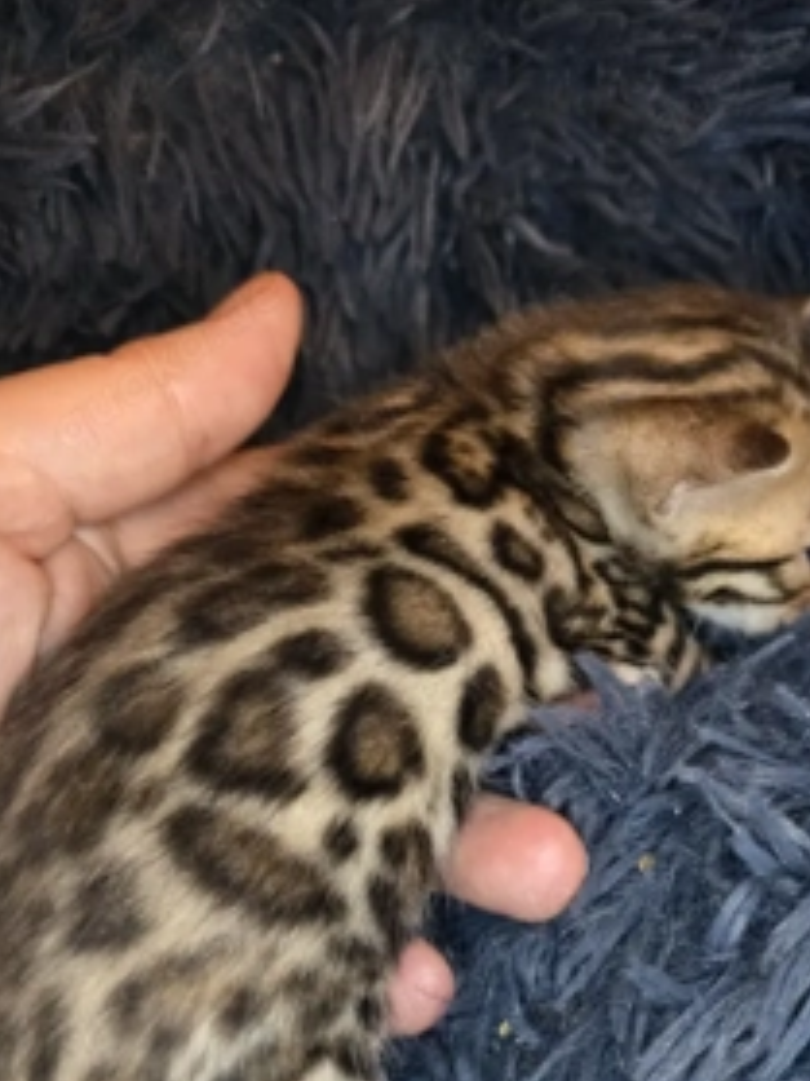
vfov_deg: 54.4
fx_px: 1030
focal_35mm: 33
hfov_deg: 42.3
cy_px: 705
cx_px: 546
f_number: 1.7
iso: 640
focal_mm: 6.3
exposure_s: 1/30
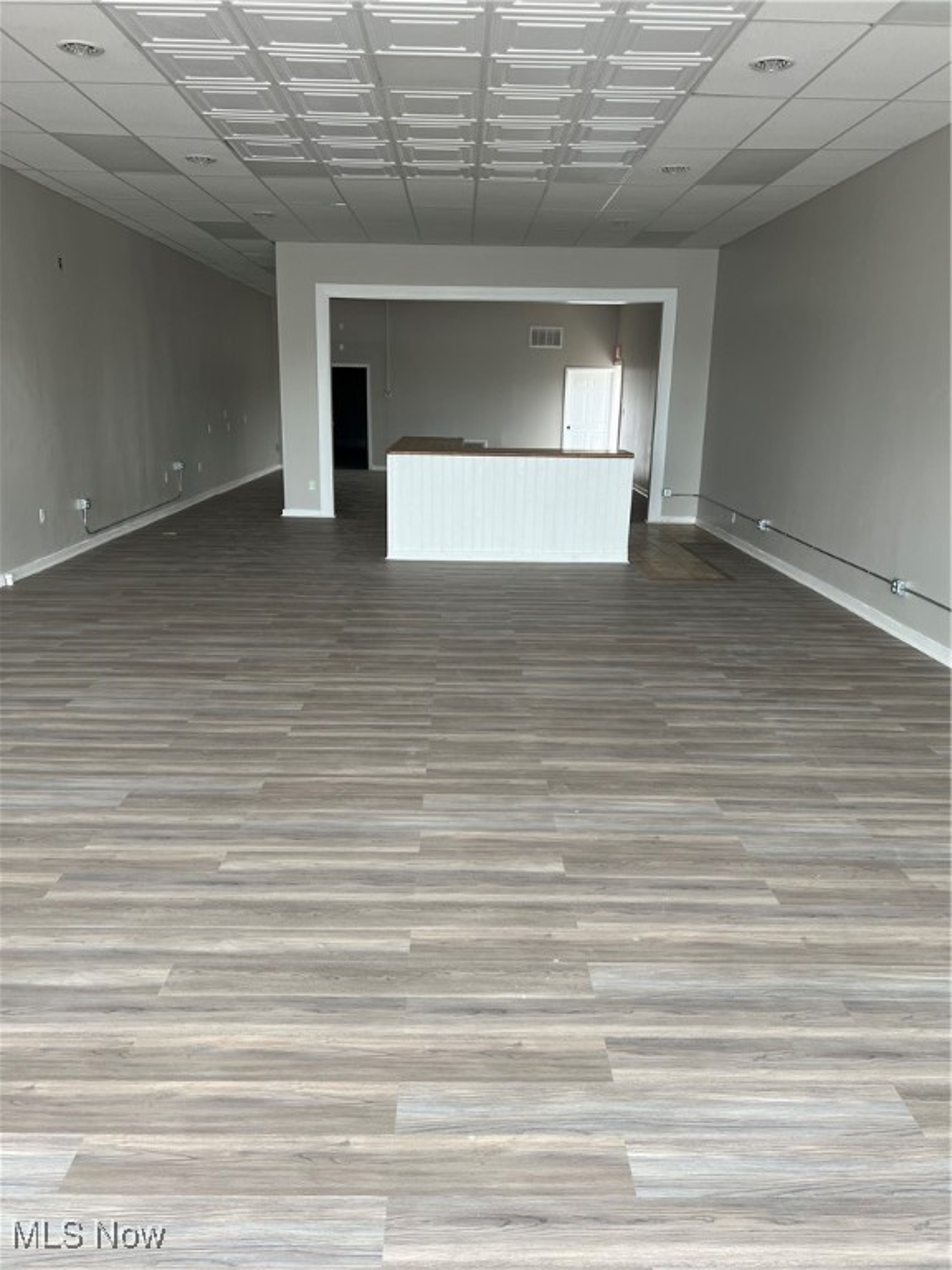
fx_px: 953
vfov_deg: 67.3
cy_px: 635
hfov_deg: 53.1
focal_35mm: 26
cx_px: 476
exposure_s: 1/121
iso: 40
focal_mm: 5.7
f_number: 1.5
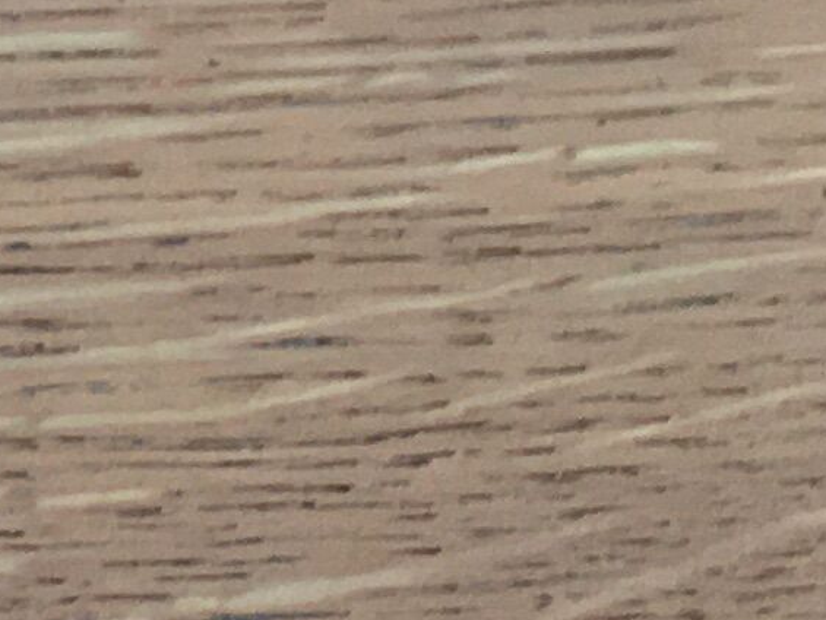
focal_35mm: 207
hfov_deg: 7.7
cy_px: 328
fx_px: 4940
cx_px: -1998
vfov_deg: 7.2
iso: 80
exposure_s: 1/33
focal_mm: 4.15
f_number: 2.2
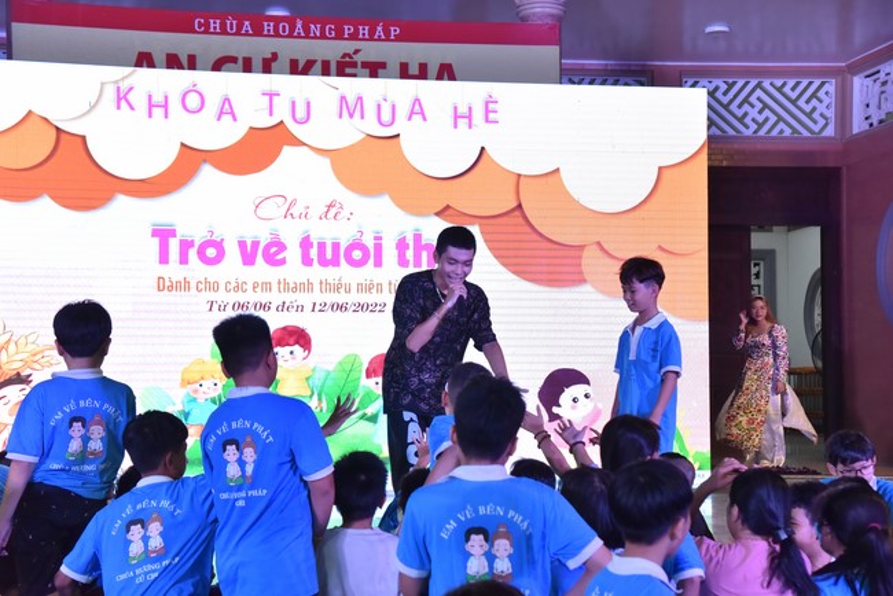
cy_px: 298
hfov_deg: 32.4
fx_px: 1539
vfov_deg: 21.9
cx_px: 446
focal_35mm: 62
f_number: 5.6
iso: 3200
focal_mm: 62
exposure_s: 1/160
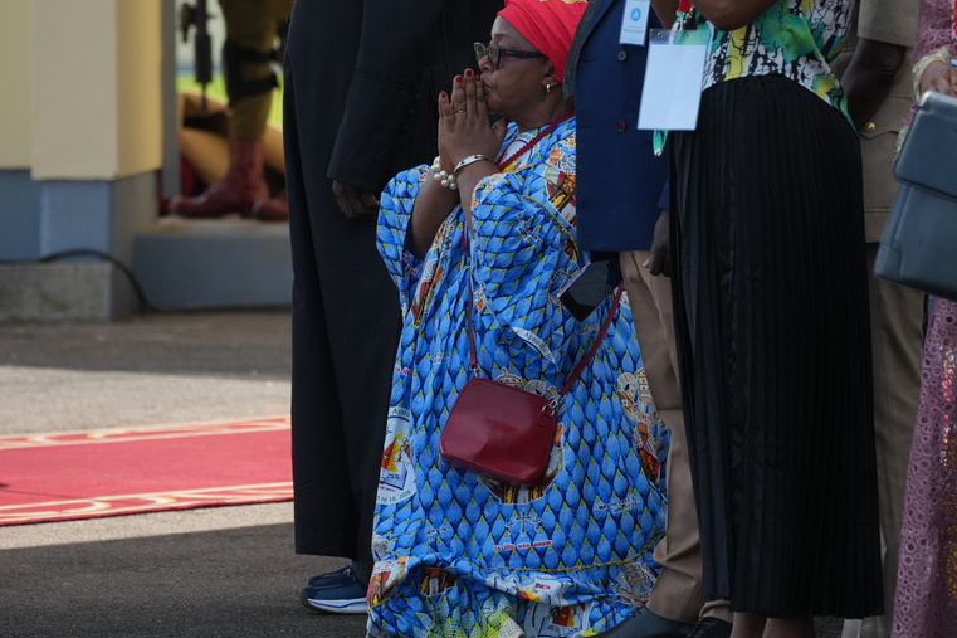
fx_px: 11056
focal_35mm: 416
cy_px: 301
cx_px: 565
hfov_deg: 5.0
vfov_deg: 3.3
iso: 640
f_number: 8
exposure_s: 1/1000
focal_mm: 309
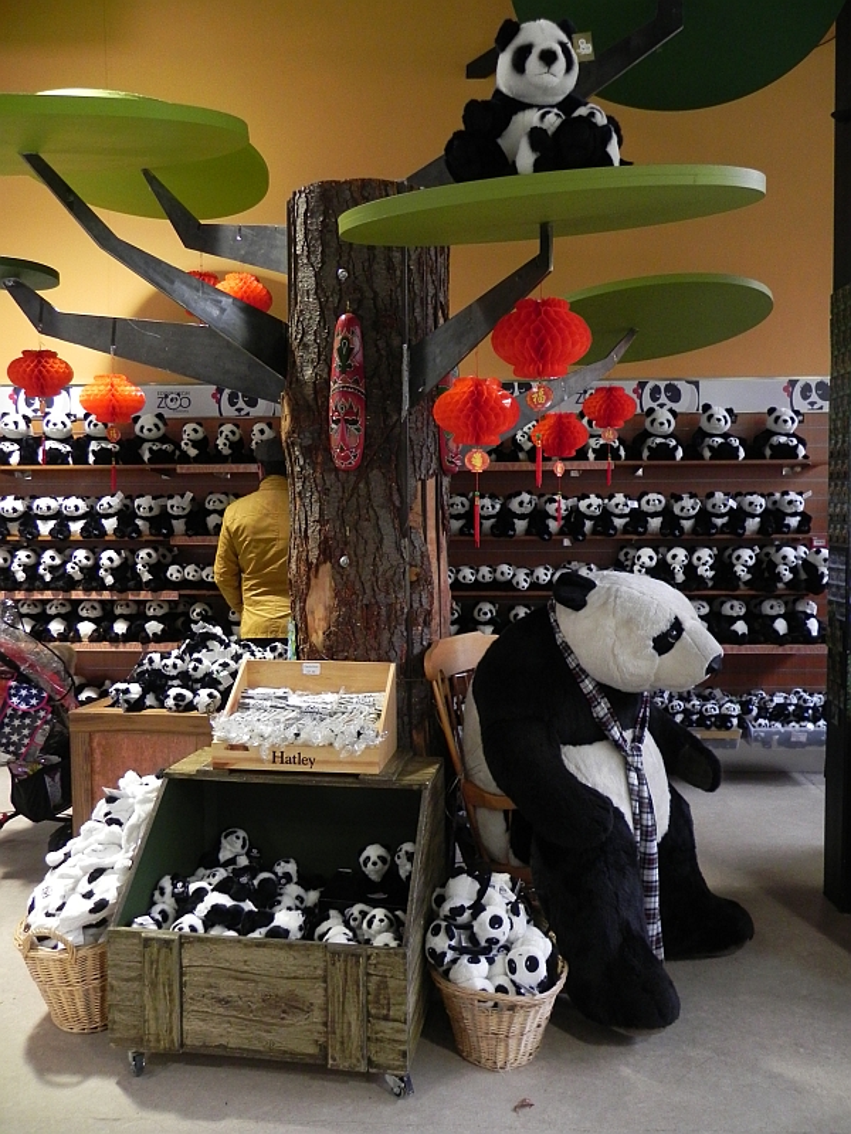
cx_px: 426
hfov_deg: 53.1
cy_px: 567
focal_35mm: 26
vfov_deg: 67.3
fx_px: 852
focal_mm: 4.6
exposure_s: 1/32.4
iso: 400
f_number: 2.8
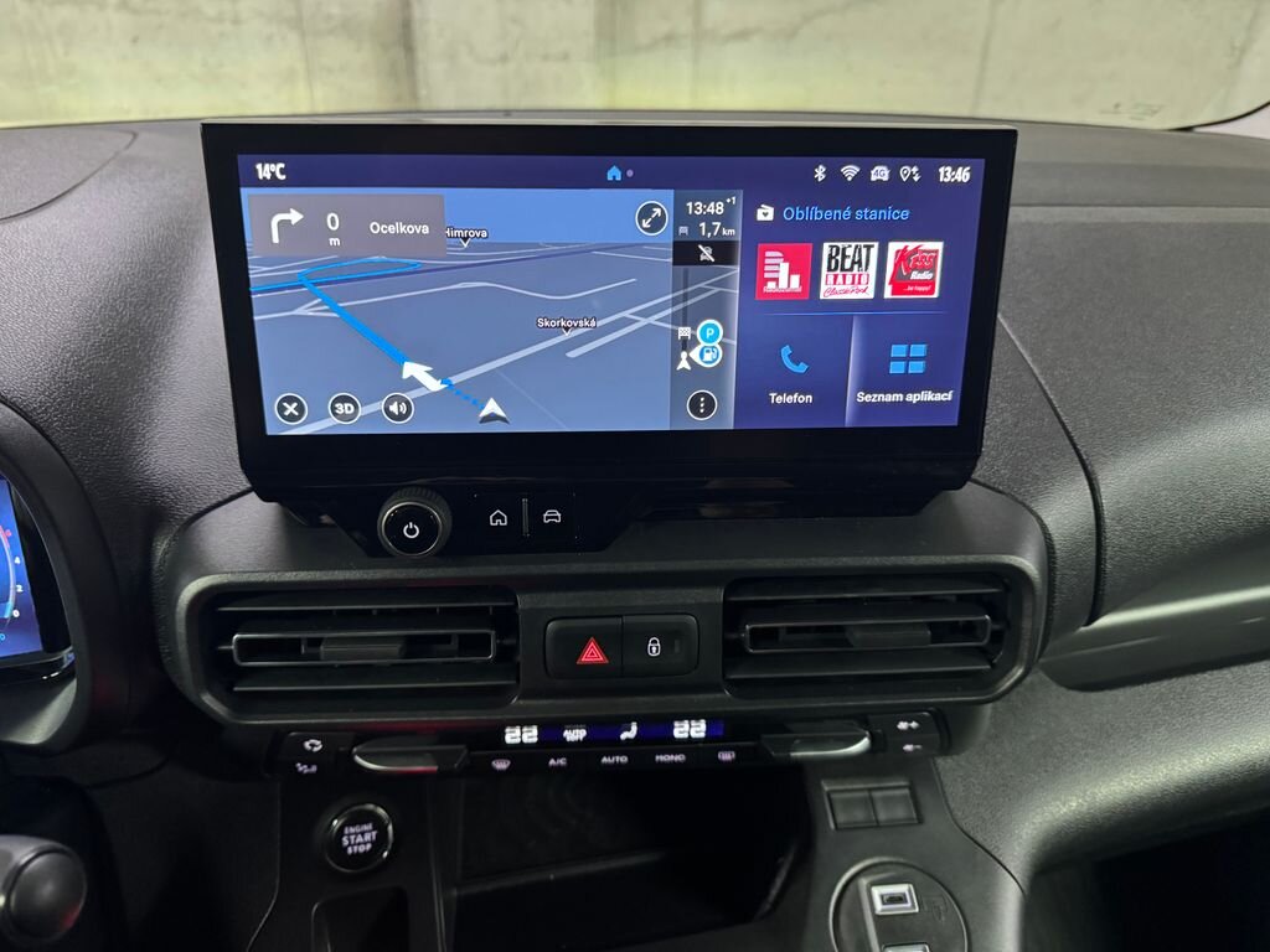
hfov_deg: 71.6
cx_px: 635
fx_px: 881
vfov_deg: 56.8
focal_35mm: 24
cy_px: 476
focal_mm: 6.76
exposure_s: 1/34
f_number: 1.78
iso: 640
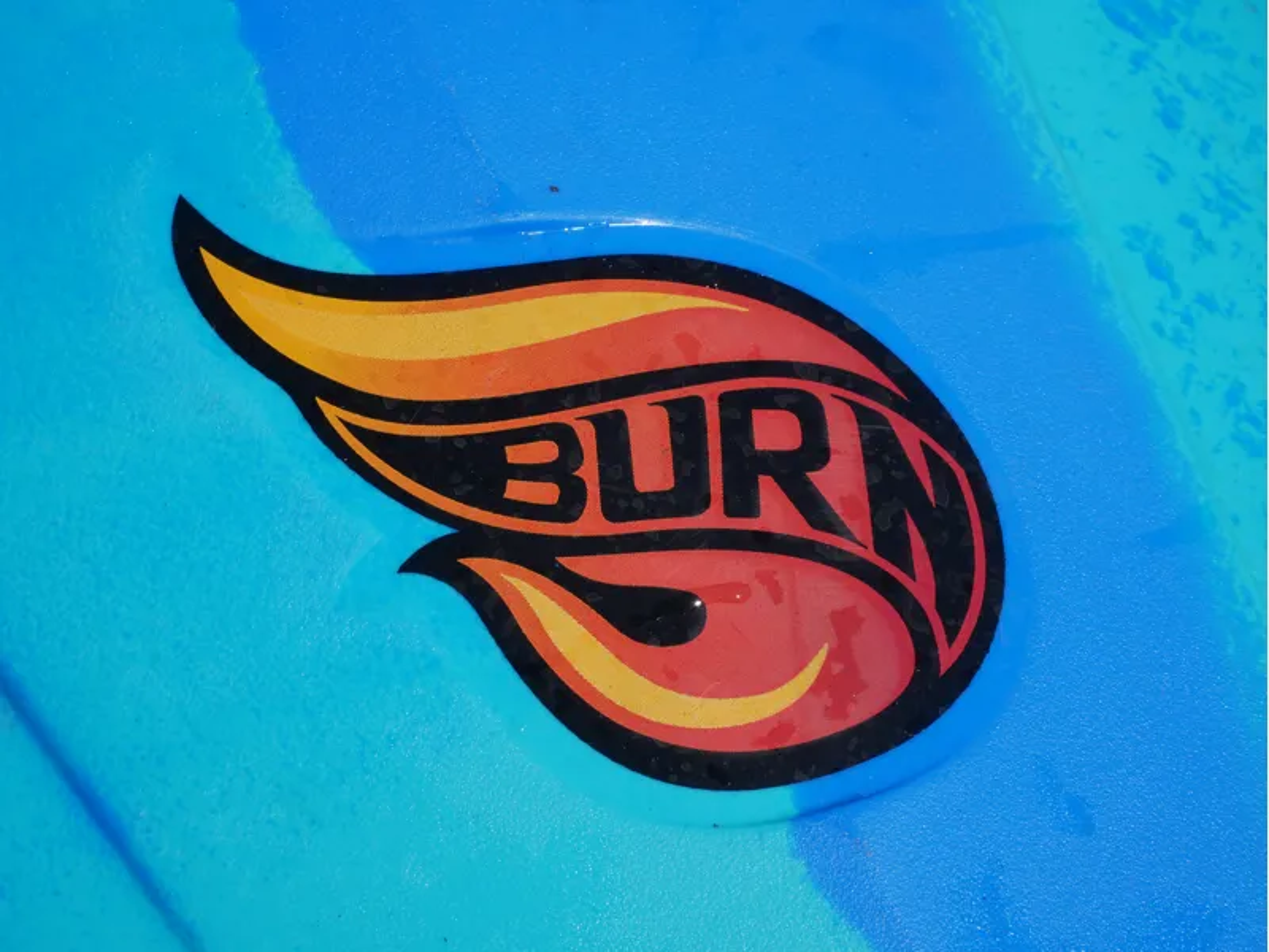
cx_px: 634
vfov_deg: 22.9
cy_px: 476
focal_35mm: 64
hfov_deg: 30.3
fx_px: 2346
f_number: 11
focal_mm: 32
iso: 200
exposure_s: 1/500
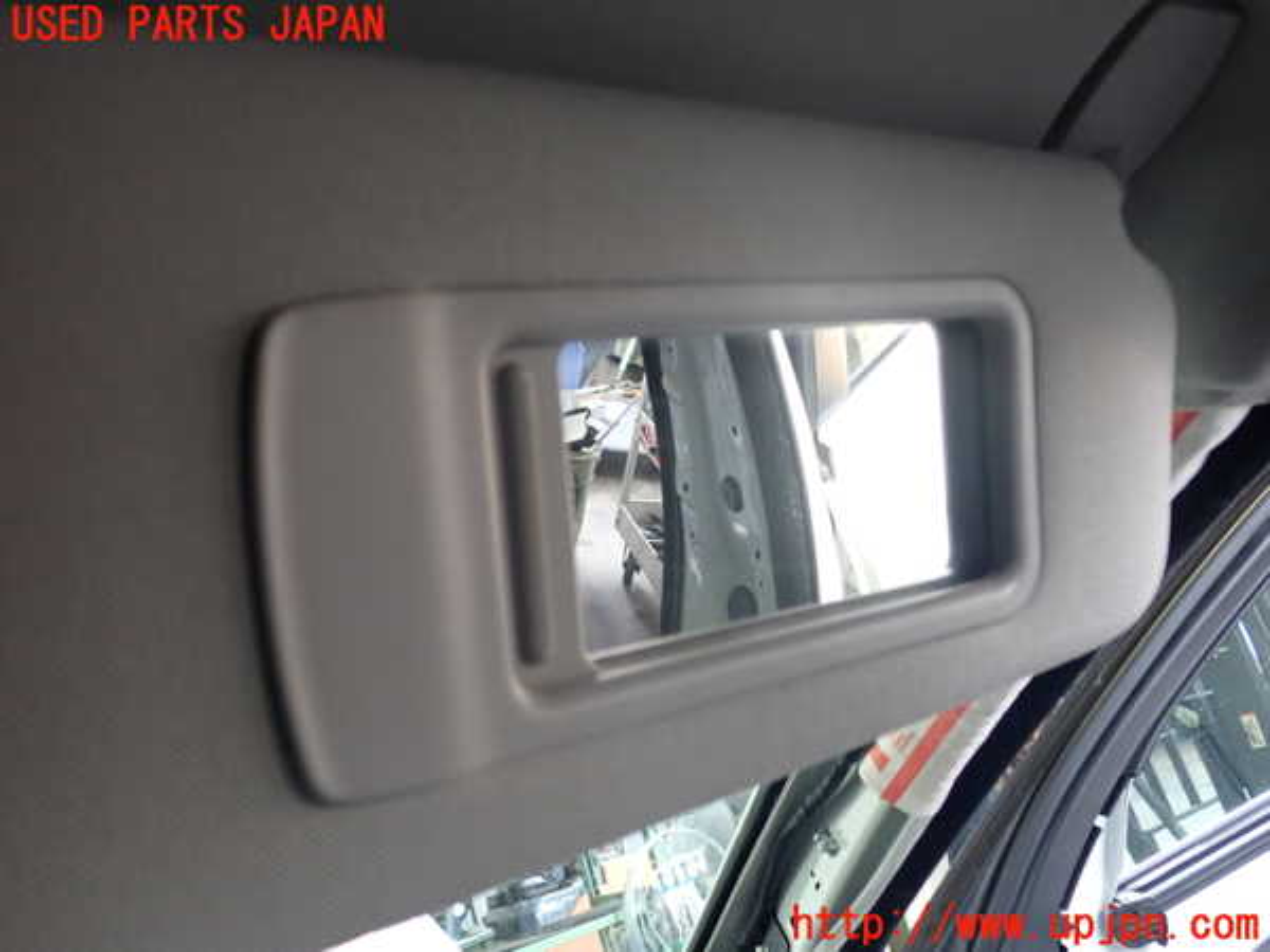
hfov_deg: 60.0
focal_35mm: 30
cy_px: 476
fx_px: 1101
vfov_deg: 46.8
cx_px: 635
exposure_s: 1/30
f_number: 2.3
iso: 250
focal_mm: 5.4
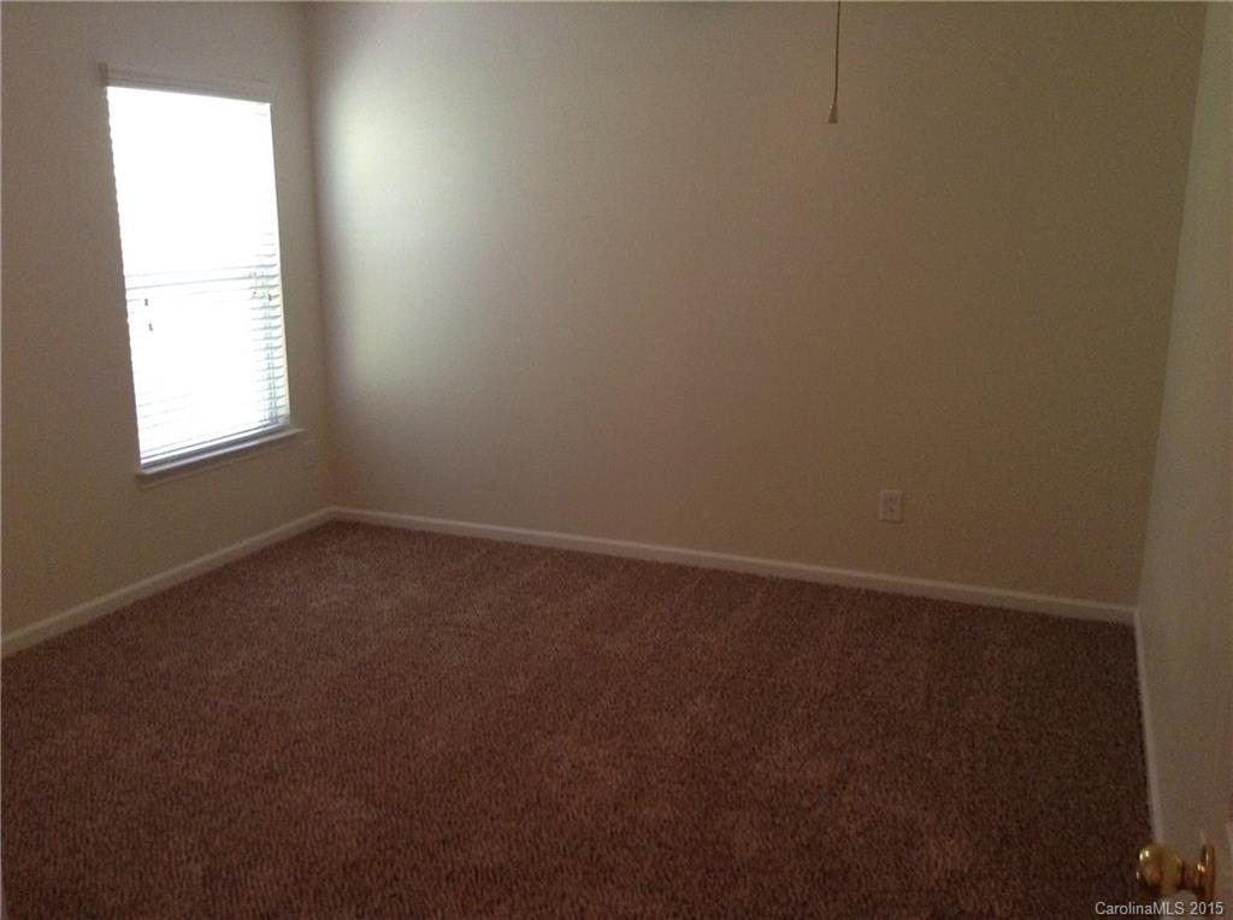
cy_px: 460
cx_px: 616
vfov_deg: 42.8
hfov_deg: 55.4
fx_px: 1173
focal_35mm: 33
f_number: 2.4
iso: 160
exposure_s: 1/24
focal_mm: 3.3
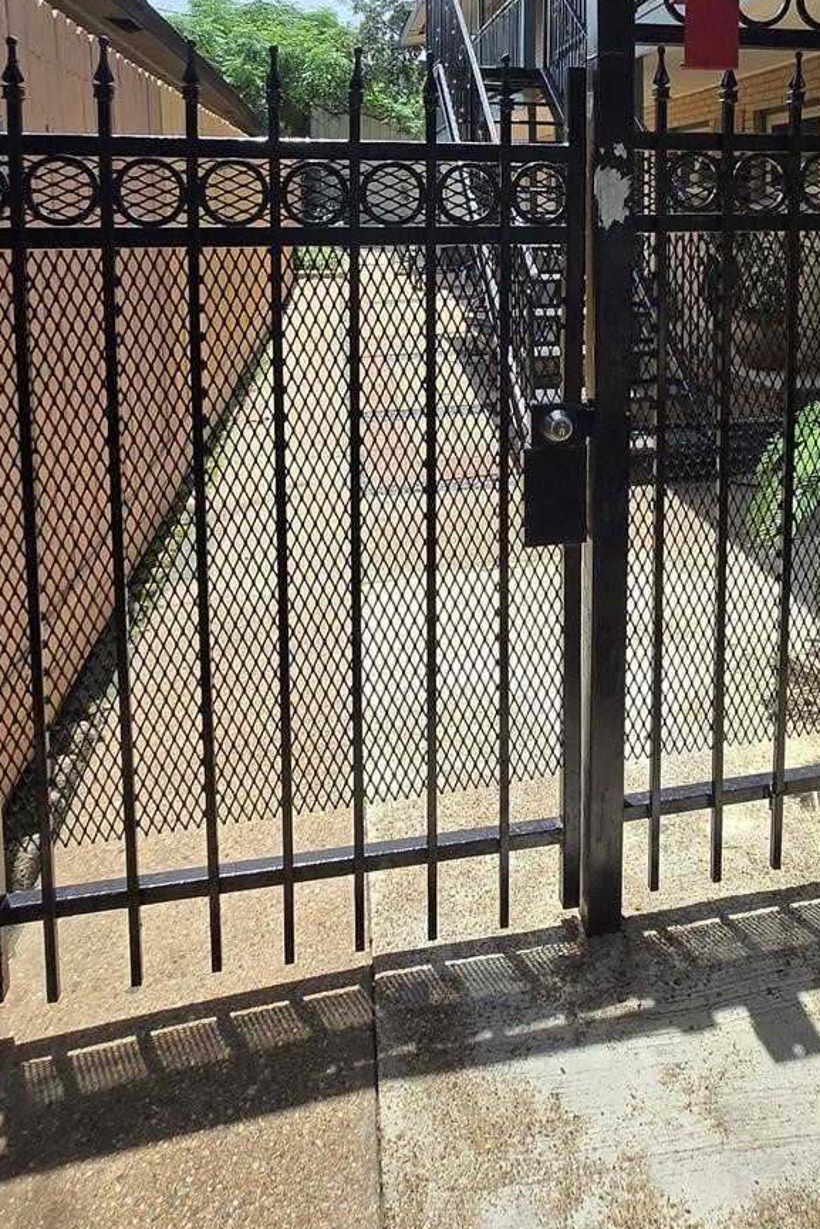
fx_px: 820
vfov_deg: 68.2
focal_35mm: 24
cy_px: 286
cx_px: 510
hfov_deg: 52.6
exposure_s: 1/968
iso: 25
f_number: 2.2
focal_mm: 1.7
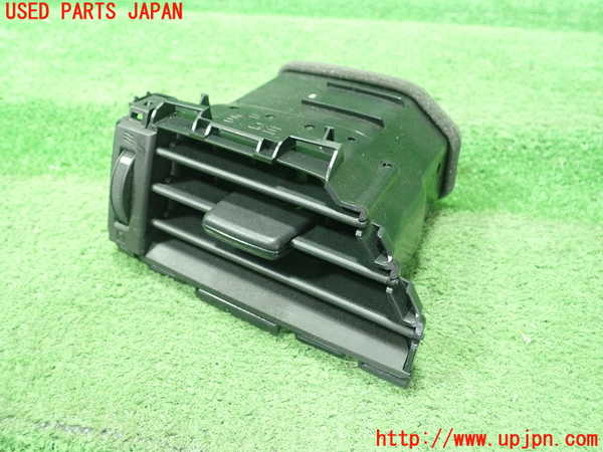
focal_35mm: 30
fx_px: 523
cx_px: 302
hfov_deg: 60.0
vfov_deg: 46.8
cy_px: 226
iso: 800
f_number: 2.3
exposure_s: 1/80
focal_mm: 5.5
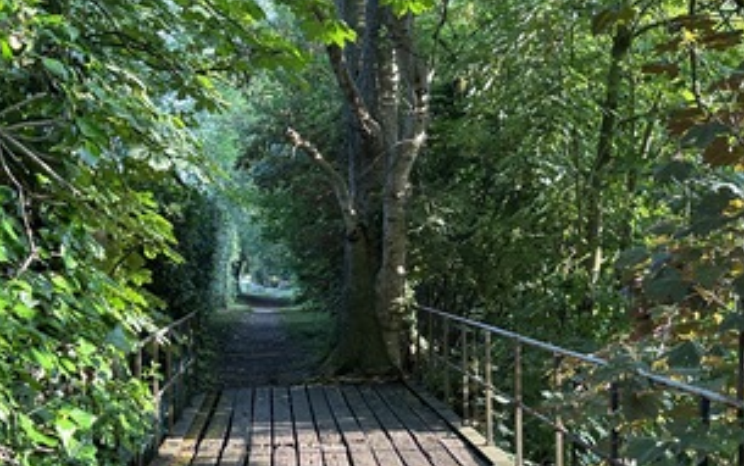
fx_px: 1014
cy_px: 315
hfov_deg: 40.3
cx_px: 398
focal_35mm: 50
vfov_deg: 25.7
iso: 100
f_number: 1.78
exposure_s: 1/121
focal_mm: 6.86
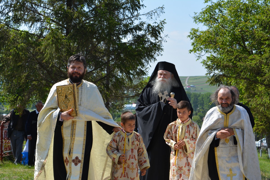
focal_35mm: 75
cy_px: 90
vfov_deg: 18.2
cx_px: 135
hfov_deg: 27.0
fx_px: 562
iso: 100
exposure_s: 1/250
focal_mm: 50
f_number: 8
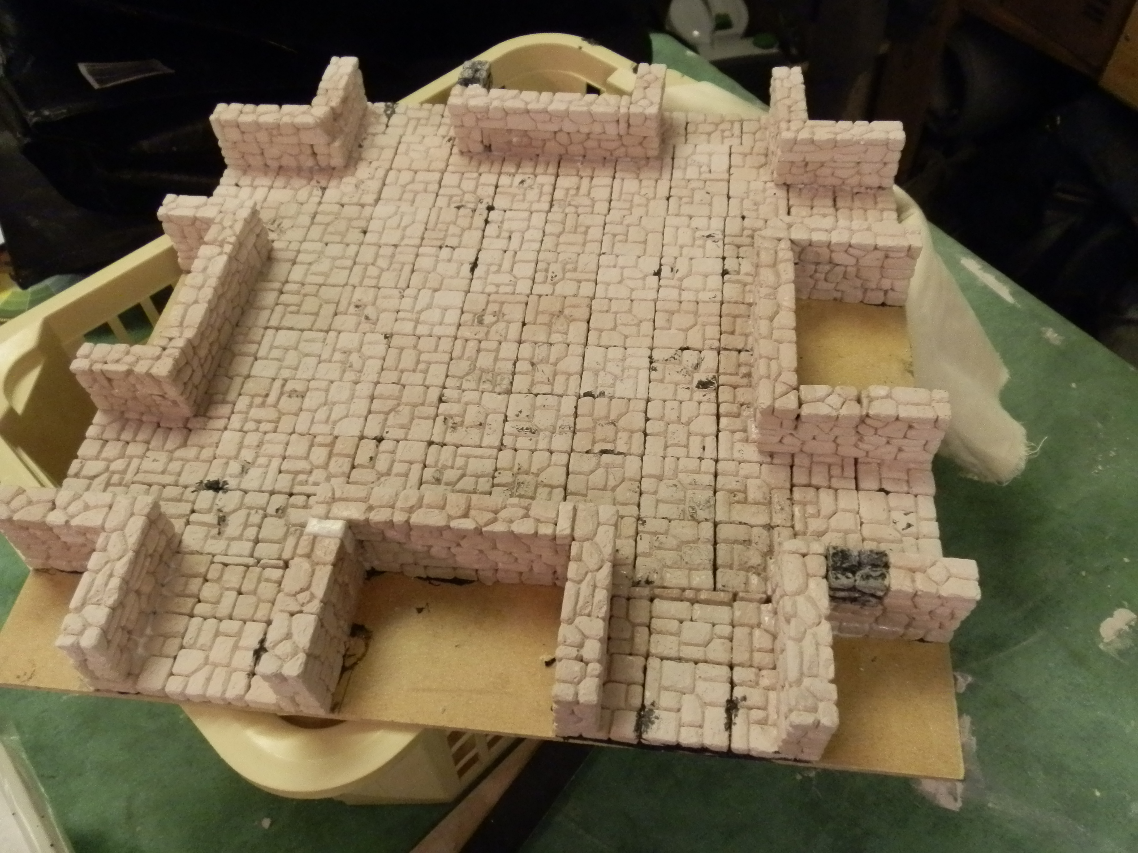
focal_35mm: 28
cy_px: 426
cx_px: 569
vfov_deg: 49.7
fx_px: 920
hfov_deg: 63.4
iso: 400
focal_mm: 5
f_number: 3.1
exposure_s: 1/50
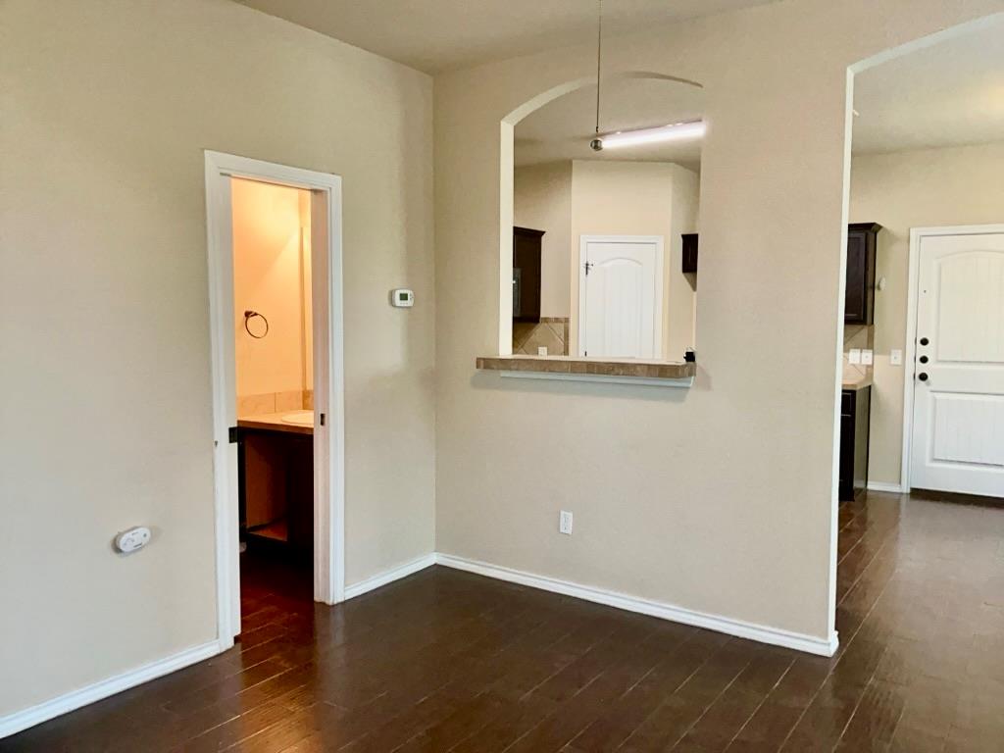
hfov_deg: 65.3
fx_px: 783
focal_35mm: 27
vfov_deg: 51.4
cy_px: 376
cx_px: 502
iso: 200
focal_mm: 3
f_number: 1.8
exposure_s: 1/60
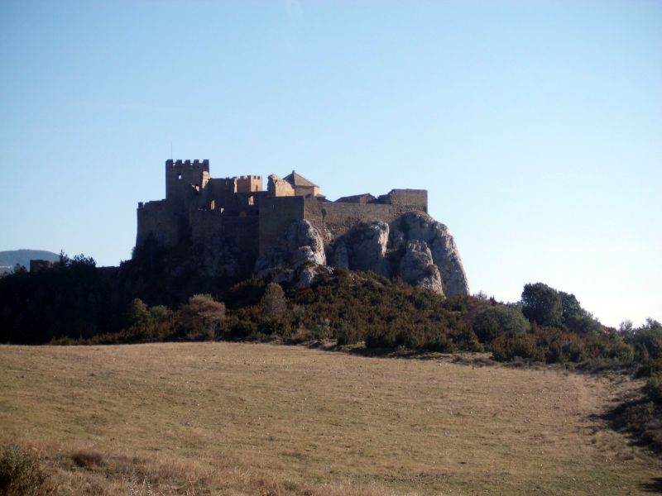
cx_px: 331
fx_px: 2142
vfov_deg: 13.2
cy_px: 248
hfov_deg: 17.6
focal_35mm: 112
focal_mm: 20.1
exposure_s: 1/200
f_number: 6
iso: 64
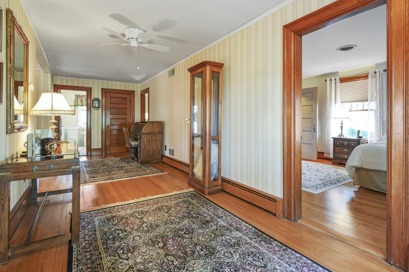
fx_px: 187
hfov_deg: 95.0
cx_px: 204
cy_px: 136
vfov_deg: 72.0
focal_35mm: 16
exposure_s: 1/3
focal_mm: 11
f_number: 8
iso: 400
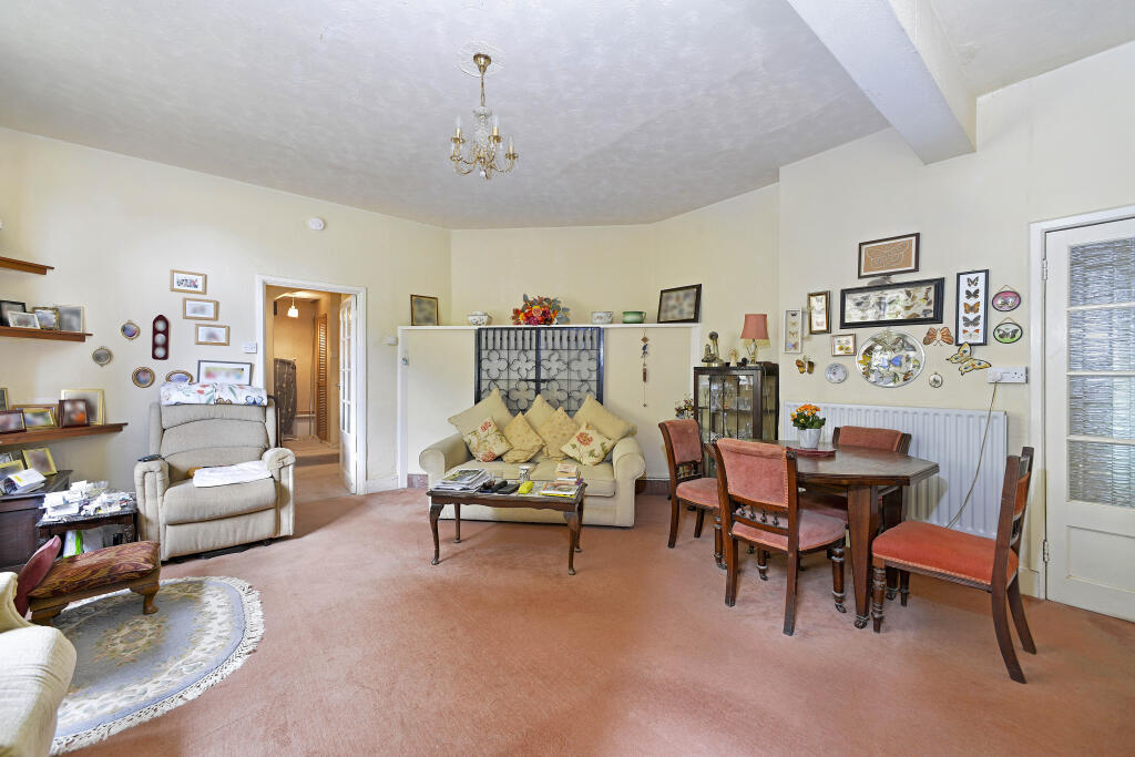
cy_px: 378
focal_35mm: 14
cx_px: 568
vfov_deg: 81.2
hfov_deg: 104.2
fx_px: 441
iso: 400
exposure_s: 1/8
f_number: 7.1
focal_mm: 14
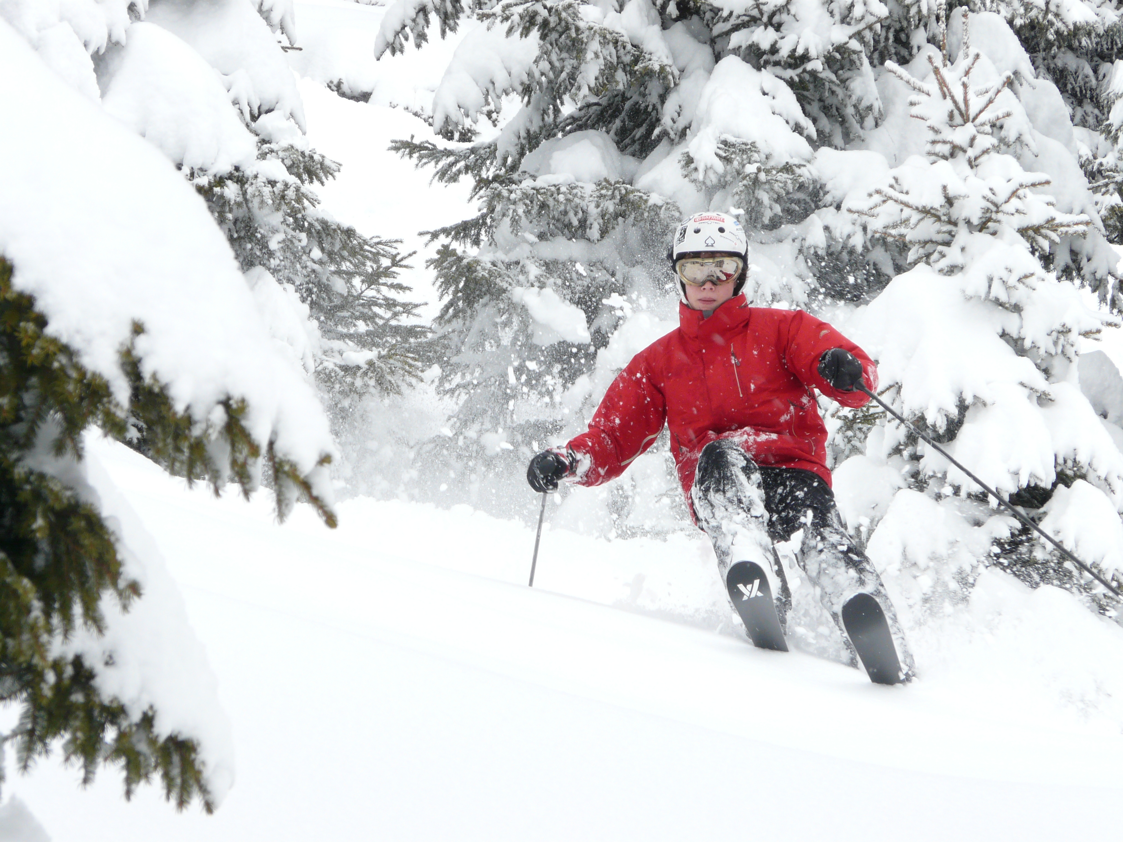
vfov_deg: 6.4
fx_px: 7494
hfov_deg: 8.6
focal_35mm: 231
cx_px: 562
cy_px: 421
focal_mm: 37.9
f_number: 5.6
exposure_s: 1/400
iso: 100
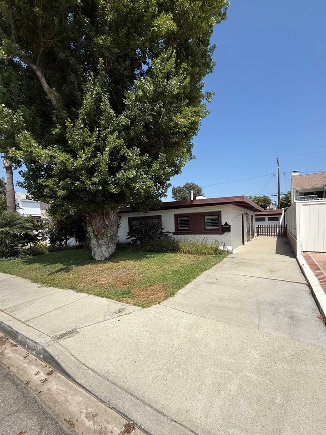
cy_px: 227
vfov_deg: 98.1
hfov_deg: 81.7
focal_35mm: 15
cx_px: 166
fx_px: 188
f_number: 2.2
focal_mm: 2.22
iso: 50
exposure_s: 1/2237
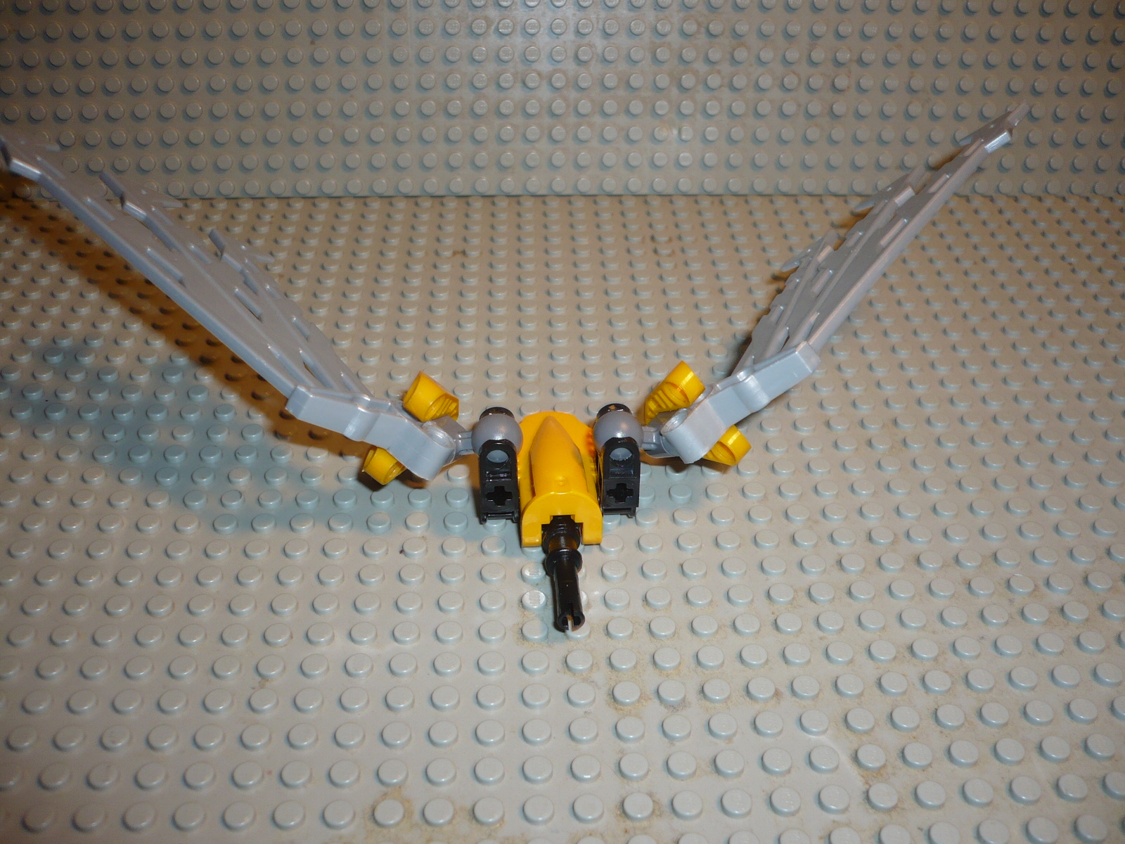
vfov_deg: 40.7
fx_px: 1137
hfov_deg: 52.6
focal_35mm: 35
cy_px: 422
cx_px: 562
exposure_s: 1/30
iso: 100
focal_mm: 5.8
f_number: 2.8
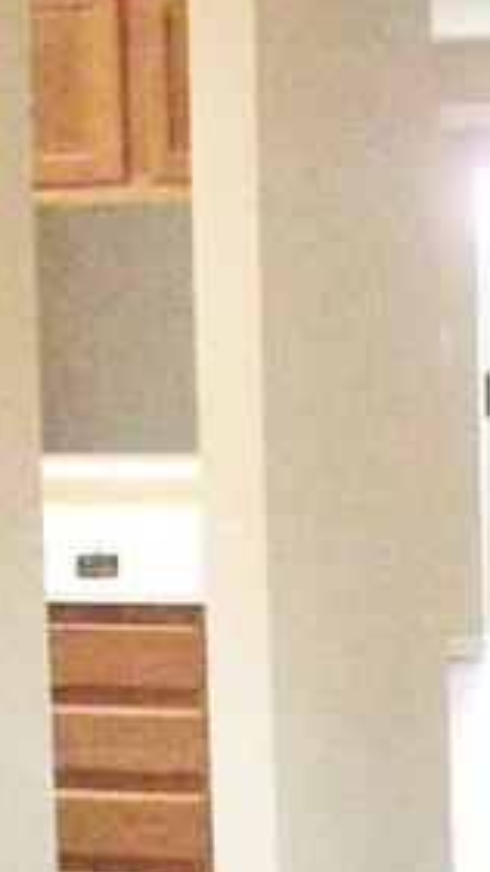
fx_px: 2542
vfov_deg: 19.5
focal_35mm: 110
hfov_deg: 10.7
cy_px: 465
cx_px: 688
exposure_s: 1/128
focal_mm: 6.2
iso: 800
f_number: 2.8
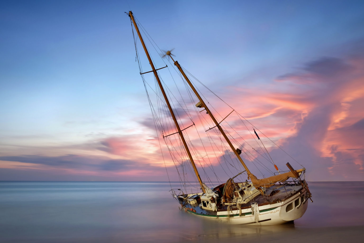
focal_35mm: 27
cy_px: 122
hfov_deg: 67.4
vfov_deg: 47.9
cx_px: 182
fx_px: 273
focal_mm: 18
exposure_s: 110
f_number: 9
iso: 100
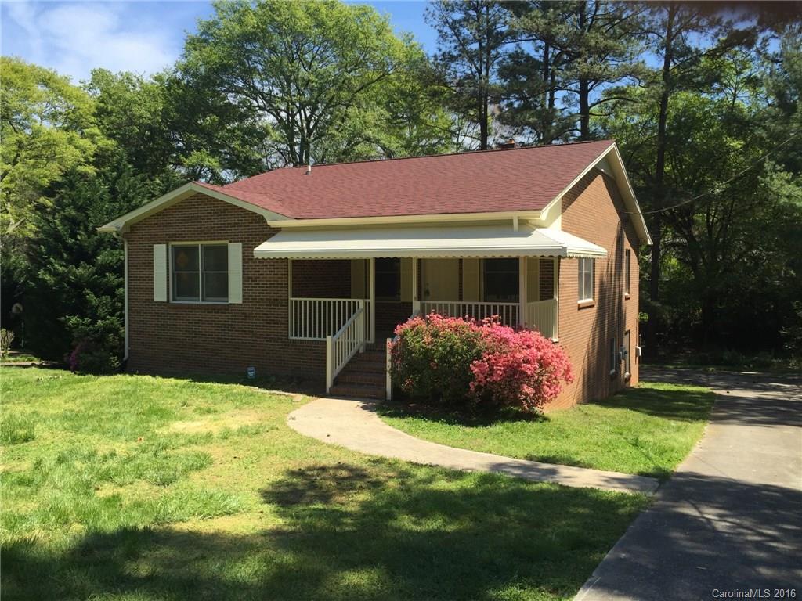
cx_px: 401
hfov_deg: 61.7
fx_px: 672
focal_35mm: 29
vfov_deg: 48.2
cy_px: 300
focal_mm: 4.15
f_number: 2.2
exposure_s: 1/1163
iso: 32
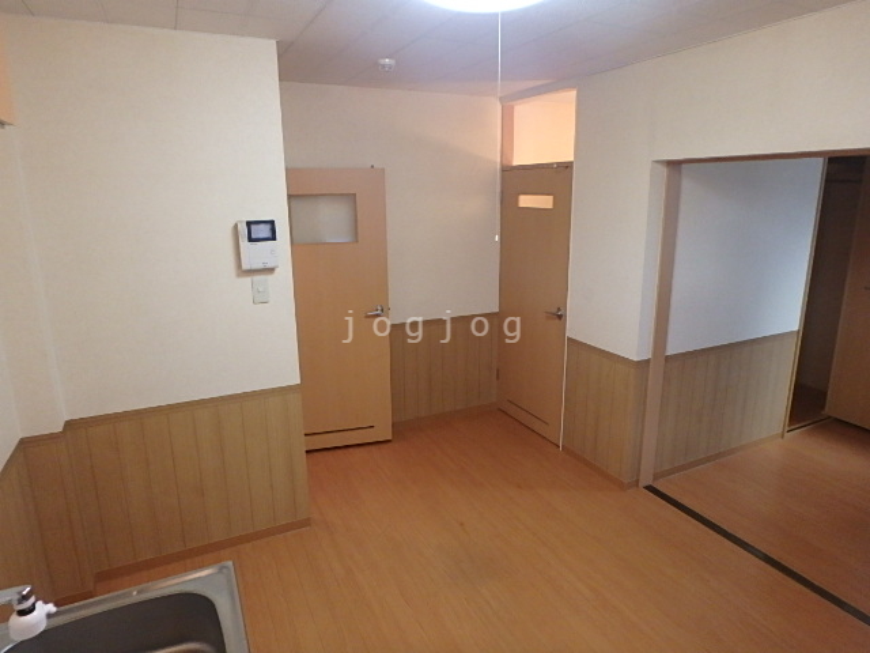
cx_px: 435
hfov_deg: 79.0
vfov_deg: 63.4
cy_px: 326
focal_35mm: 21
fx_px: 528
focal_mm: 3.7
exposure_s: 1/30
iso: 500
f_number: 3.5
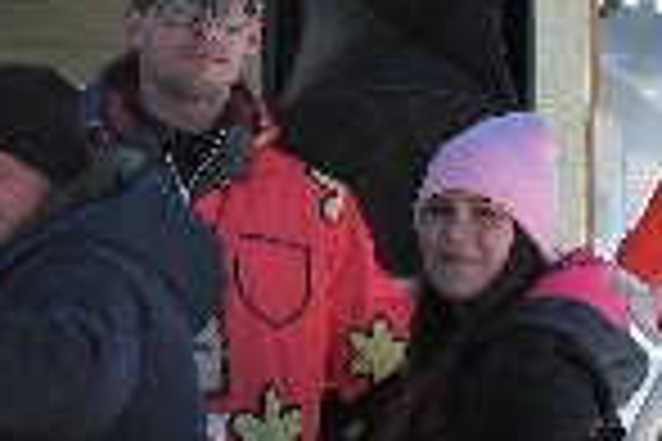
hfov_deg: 5.6
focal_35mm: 365
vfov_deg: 3.8
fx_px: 6711
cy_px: 317
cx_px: -59
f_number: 8
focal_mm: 45
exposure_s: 1/250
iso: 100
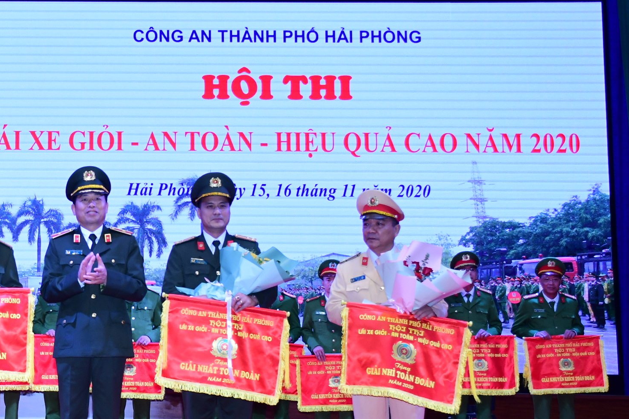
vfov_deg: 18.4
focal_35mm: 74
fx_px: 1293
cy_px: 197
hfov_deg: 26.4
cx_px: 53
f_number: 5.6
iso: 1000
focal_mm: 26
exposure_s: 1/200
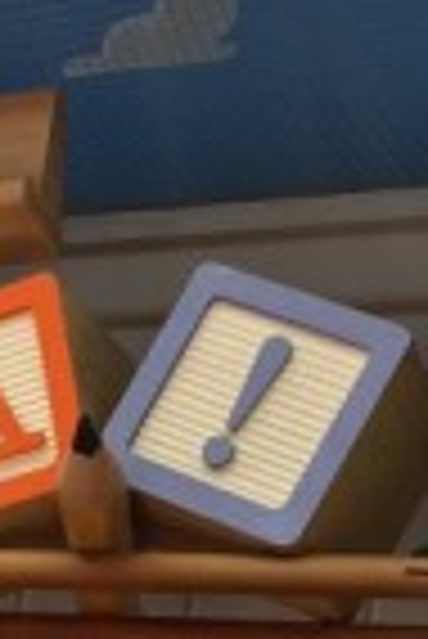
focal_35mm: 127
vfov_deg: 15.3
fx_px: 2259
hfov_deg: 10.3
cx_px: -288
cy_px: 842
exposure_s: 1/353
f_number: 2.2
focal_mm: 4.15
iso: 25
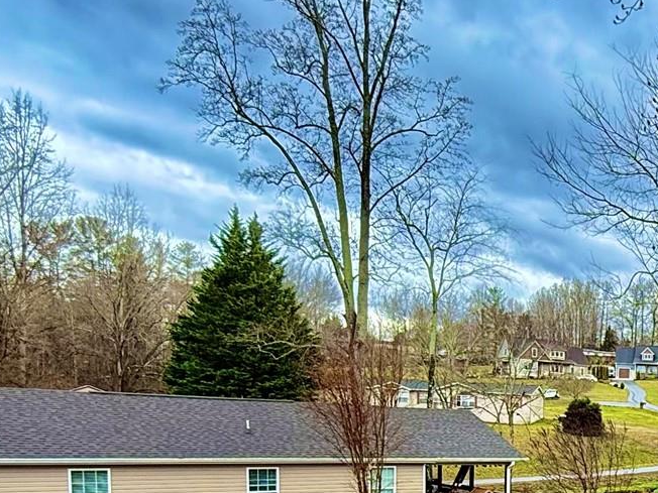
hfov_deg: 37.0
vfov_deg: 30.2
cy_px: 512
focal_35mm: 44
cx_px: 703
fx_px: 836
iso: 100
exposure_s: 1/99
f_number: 2.2
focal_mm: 2.22
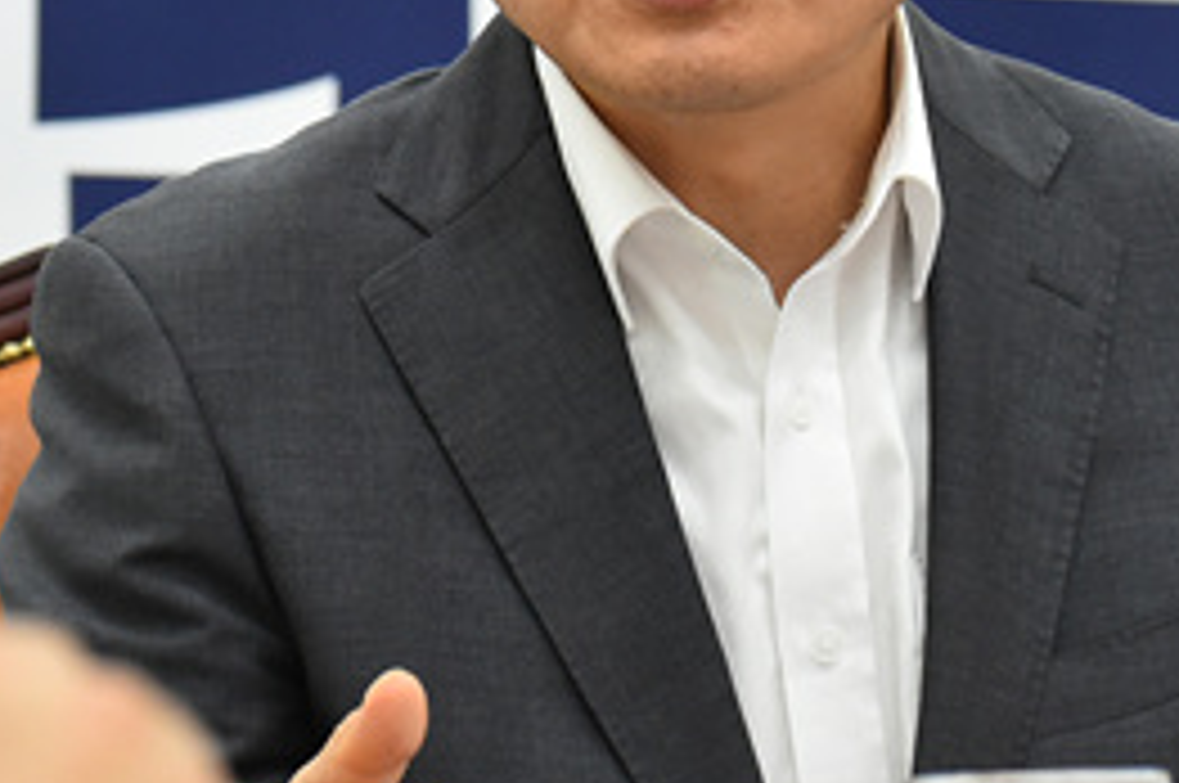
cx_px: 306
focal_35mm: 269
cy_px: 148
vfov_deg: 5.1
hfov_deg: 7.7
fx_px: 8799
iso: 5000
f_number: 6.3
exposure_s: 1/250
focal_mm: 110
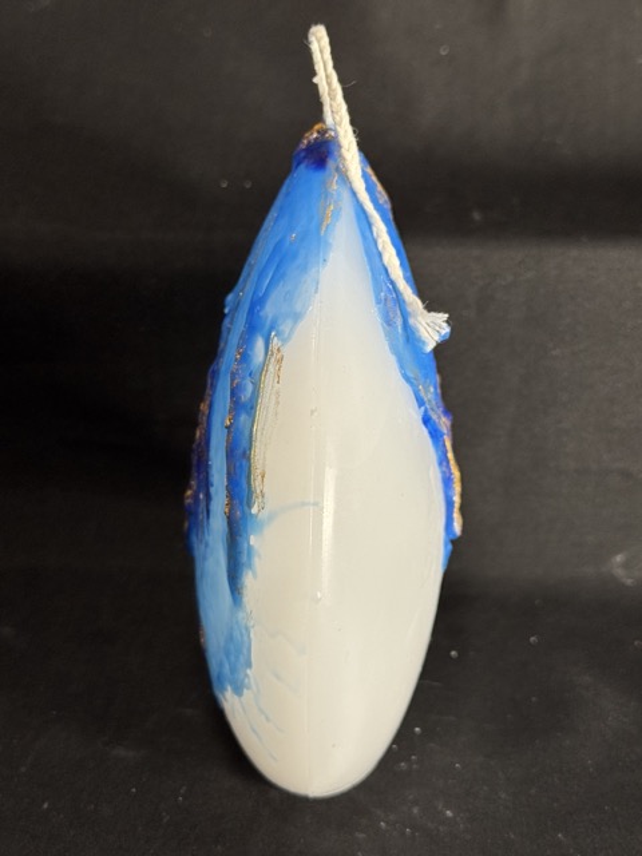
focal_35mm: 48
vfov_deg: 39.7
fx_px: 1187
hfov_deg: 30.3
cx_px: 321
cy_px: 428
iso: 160
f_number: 1.78
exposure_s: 1/59
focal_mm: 6.76
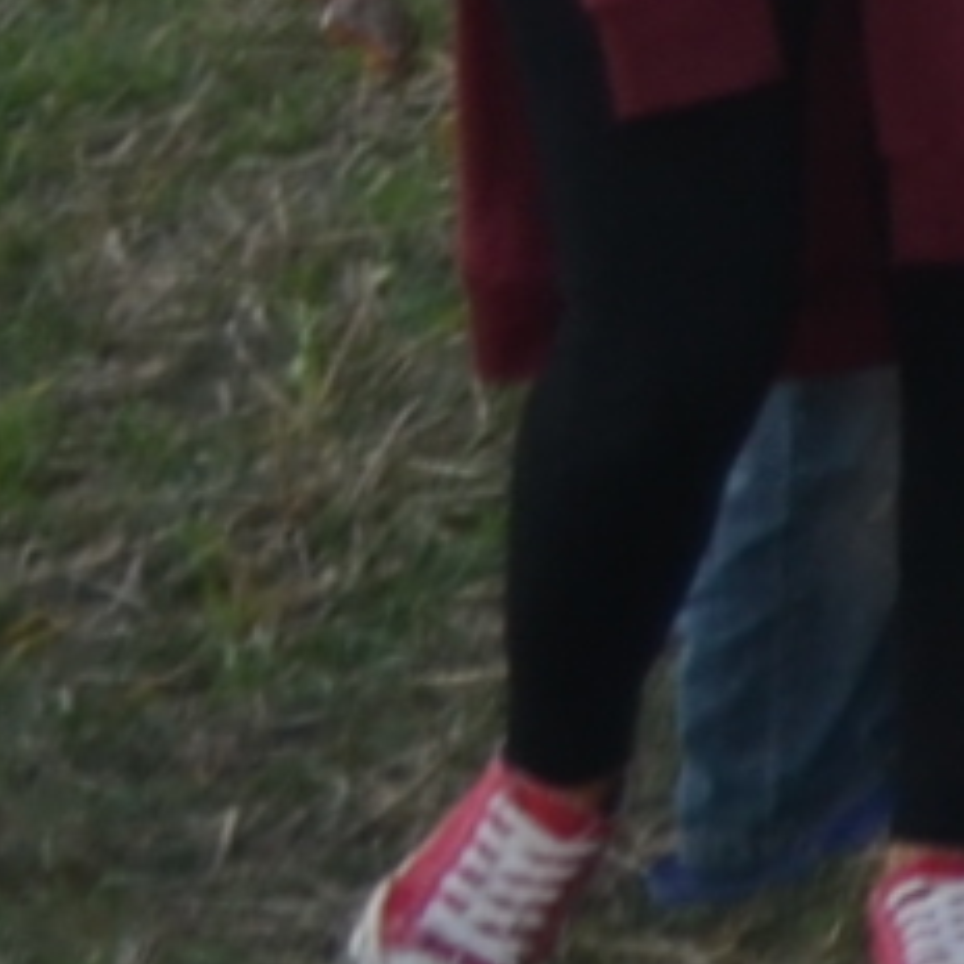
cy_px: -1051
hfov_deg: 5.5
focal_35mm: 243
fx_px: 7656
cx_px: 4812
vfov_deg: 6.9
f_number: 3.5
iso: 400
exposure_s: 1/100
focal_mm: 18
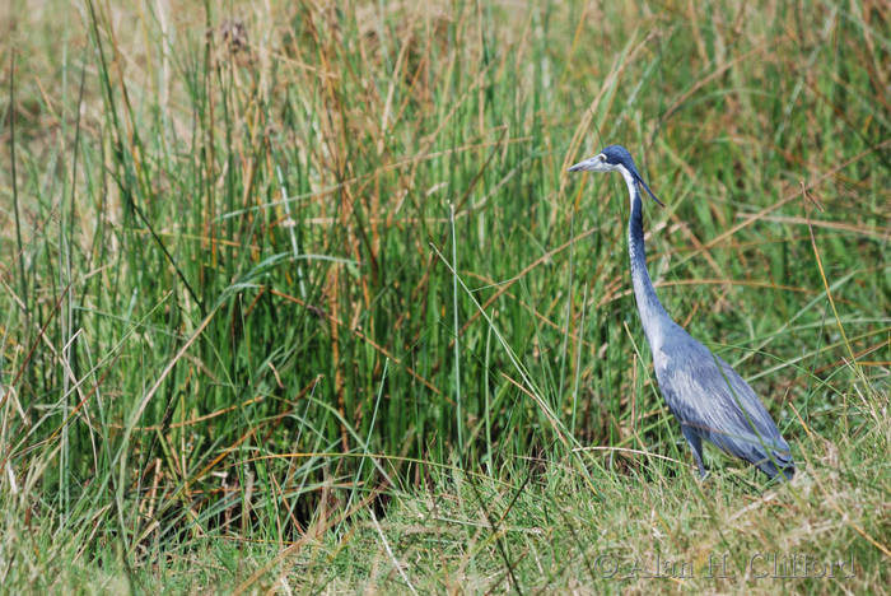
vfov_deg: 2.3
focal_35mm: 600
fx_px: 14862
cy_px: 298
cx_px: 446
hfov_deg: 3.4
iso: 110
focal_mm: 400
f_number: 5.6
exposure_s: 1/400
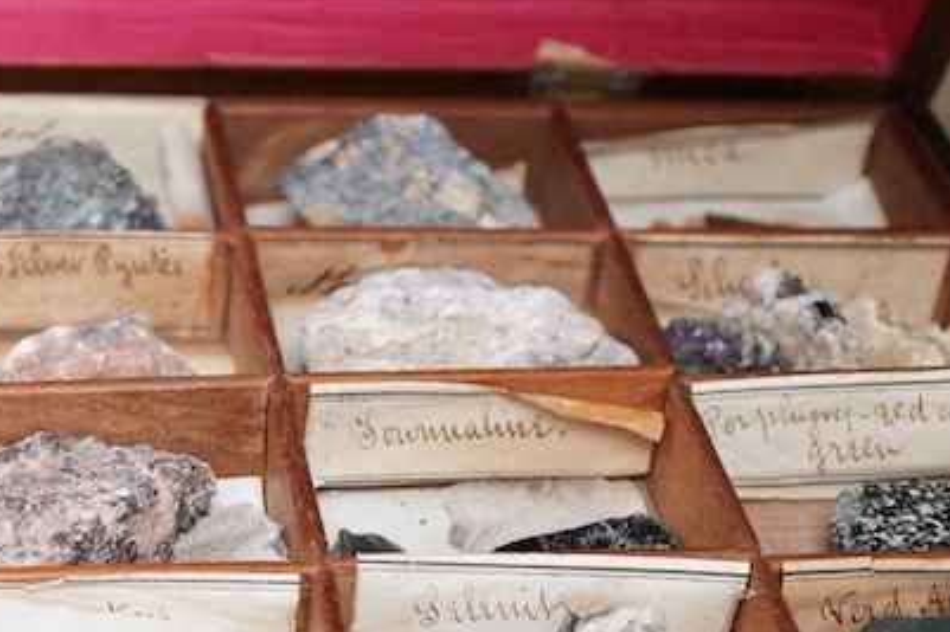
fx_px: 2664
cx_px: 235
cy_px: 535
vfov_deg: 13.5
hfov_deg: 20.1
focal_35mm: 101
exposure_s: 1/125
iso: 1250
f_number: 3.5
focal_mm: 30
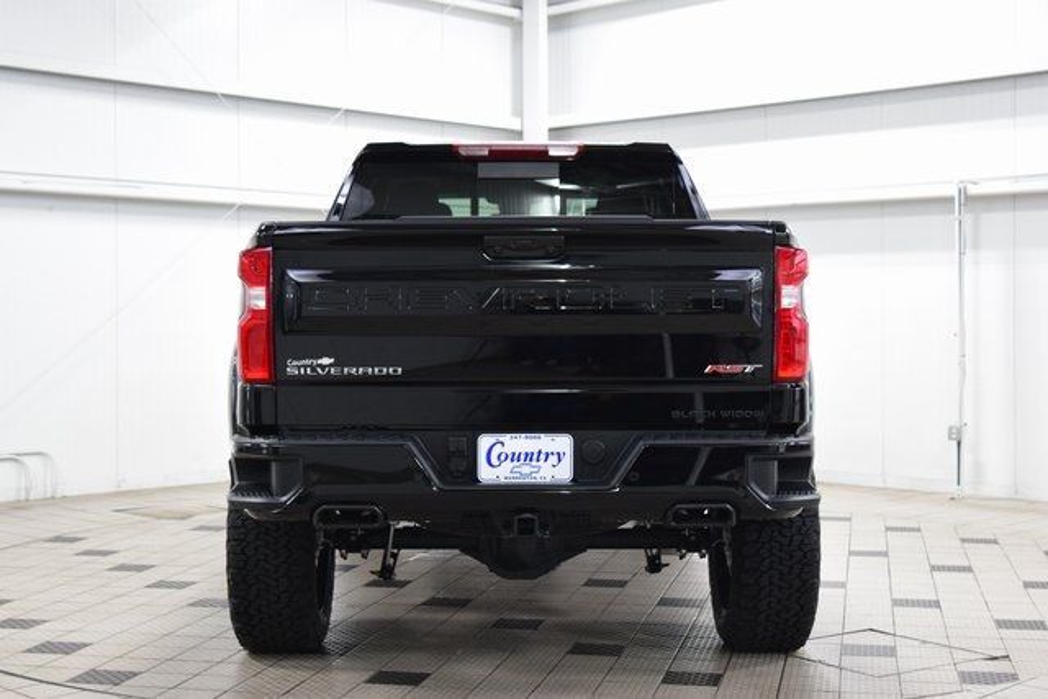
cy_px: 350
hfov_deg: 37.8
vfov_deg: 25.8
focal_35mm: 52
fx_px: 1529
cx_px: 524
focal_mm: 35
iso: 1600
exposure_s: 1/60
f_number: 4
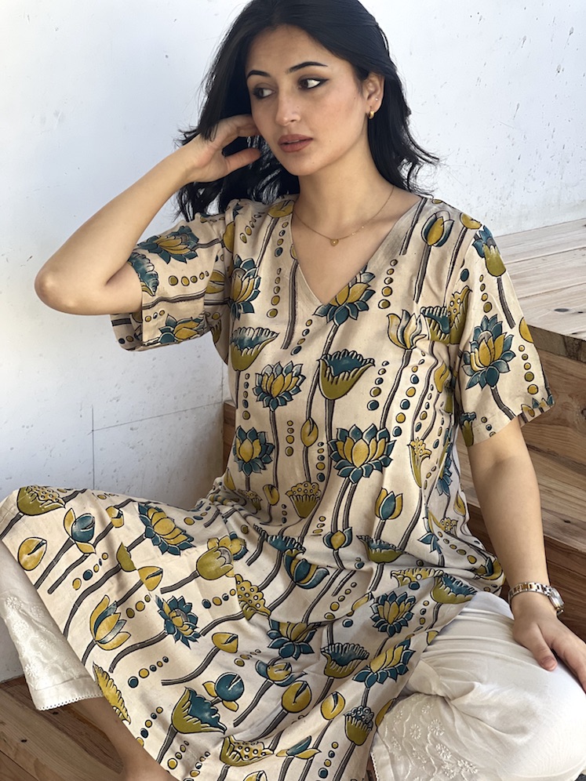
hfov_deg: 19.1
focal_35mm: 77
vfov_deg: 25.3
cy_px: 390
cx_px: 293
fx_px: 1738
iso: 160
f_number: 2.8
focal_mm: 9
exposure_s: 1/121
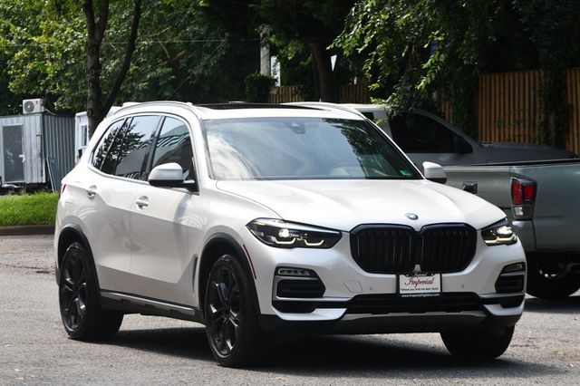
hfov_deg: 13.4
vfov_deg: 9.0
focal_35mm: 153
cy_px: 193
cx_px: 290
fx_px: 2464
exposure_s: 1/250
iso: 200
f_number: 7.1
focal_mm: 102
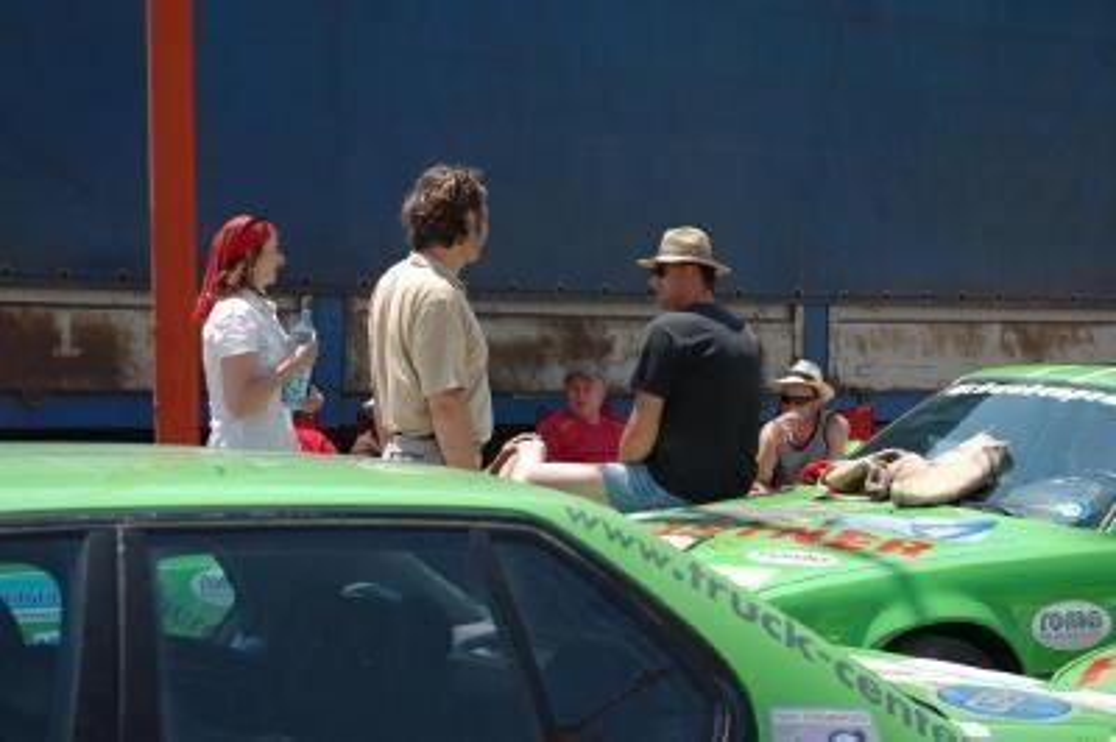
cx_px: 558
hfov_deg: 24.6
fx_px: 2555
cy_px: 371
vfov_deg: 16.5
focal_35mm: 82
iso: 200
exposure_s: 1/500
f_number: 5.6
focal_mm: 55
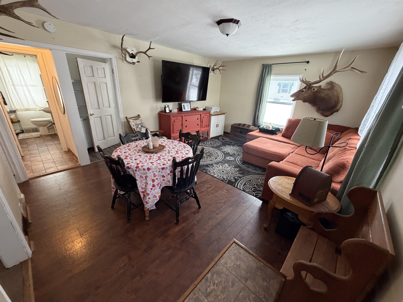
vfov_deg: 85.7
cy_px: 151
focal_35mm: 14
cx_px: 202
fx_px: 163
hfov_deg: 102.1
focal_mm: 2.22
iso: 400
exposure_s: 1/60
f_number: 2.2
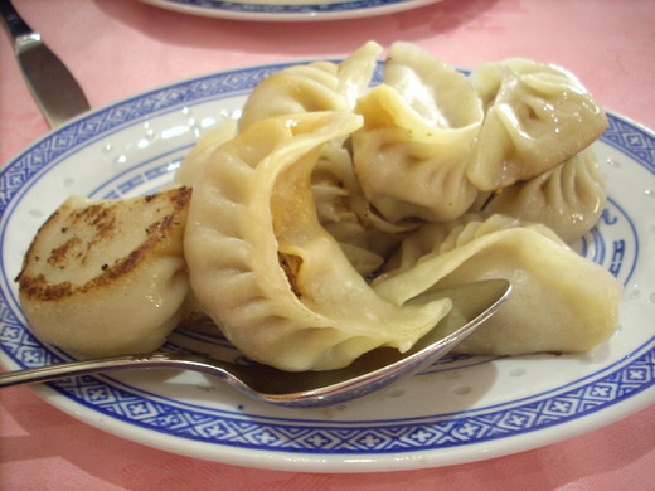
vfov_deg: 38.7
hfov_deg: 50.1
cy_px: 246
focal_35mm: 37
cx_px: 328
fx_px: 700
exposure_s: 1/4.8
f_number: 2.8
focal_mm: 6.2
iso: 200
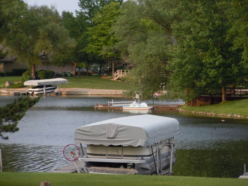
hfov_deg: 10.1
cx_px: 124
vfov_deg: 7.6
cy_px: 93
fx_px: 1404
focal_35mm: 196
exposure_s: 1/200
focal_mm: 35
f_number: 5.6
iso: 125
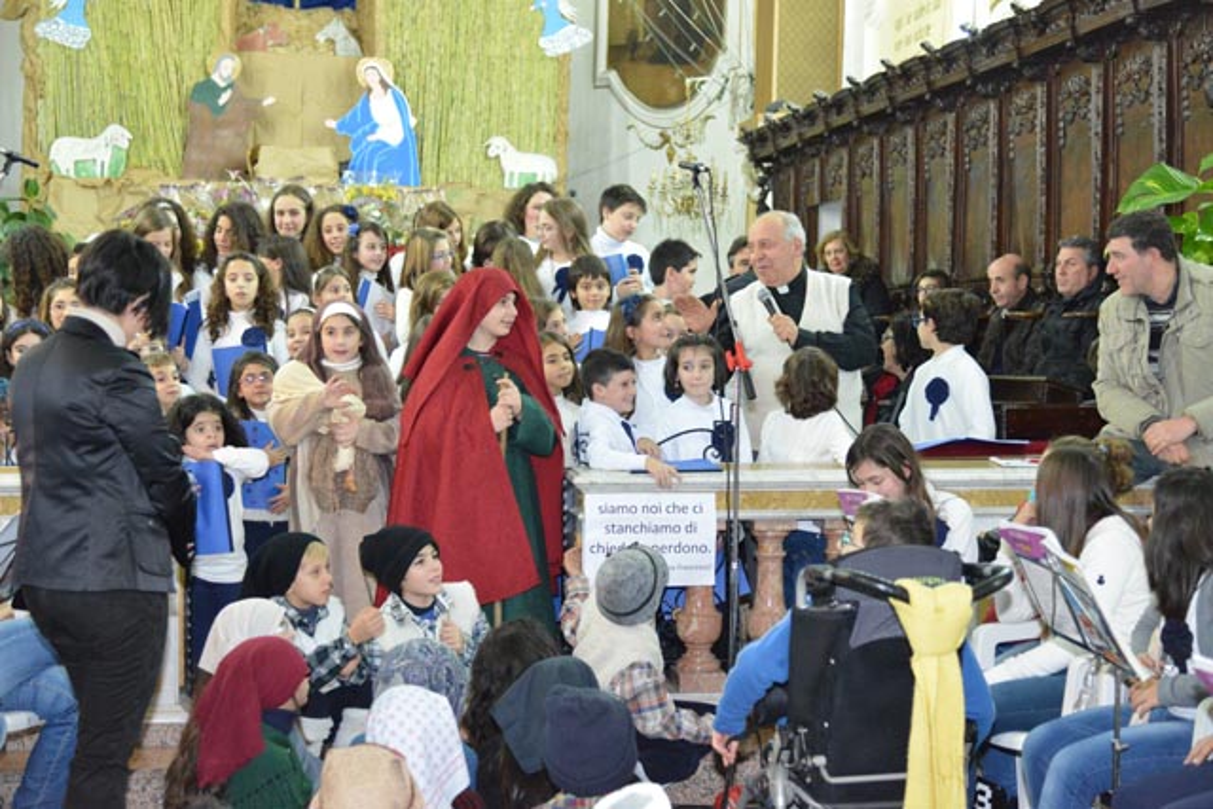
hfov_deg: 38.2
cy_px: 404
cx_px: 606
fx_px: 1752
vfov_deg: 26.0
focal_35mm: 52
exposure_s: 1/160
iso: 6400
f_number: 4
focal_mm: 52
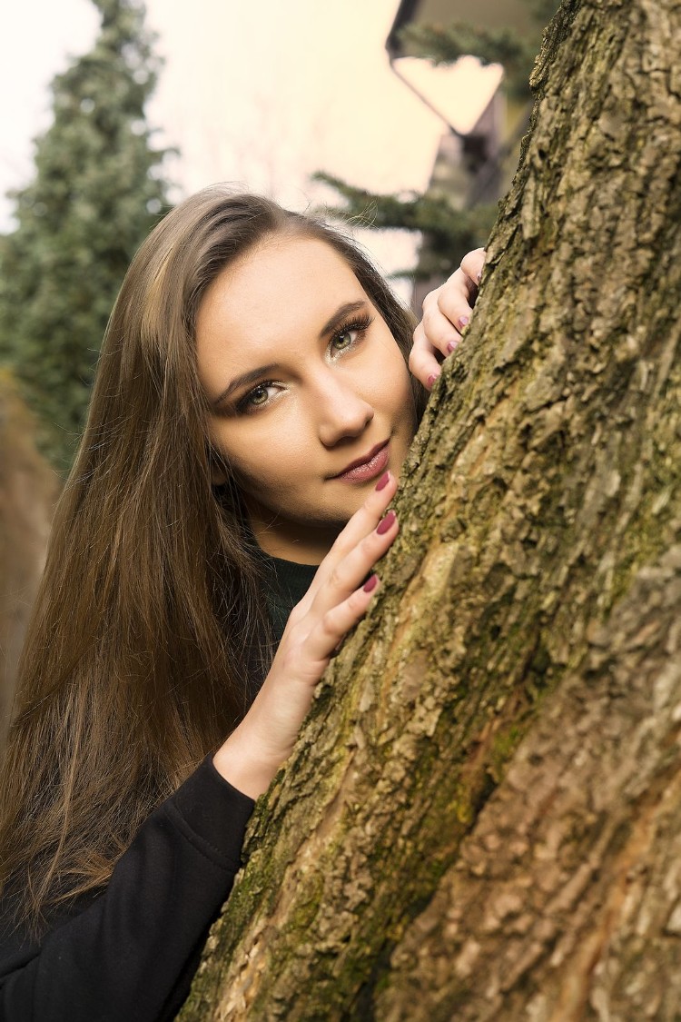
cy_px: 511
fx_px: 1419
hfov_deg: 27.0
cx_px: 340
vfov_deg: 39.6
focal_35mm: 50
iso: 200
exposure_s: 1/250
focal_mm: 50
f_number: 5.6
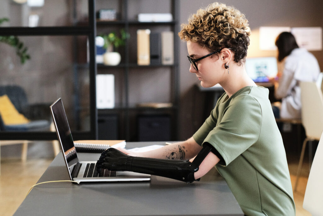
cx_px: 162
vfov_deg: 16.3
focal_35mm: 84
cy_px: 108
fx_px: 754
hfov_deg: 24.2
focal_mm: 56
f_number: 2.8
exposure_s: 1/250
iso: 800
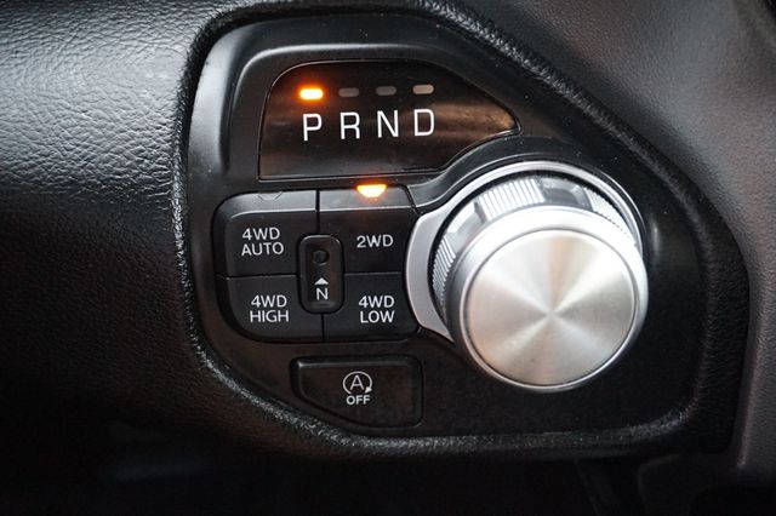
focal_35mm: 42
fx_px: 905
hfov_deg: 46.4
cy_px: 258
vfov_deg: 31.9
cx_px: 388
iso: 2500
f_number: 4.5
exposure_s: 1/60
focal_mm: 28
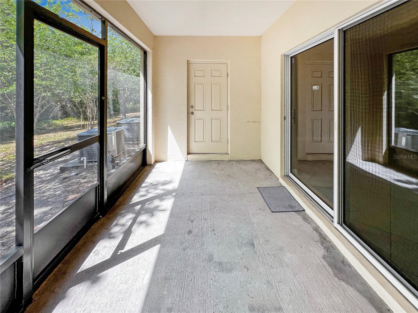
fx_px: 157
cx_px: 209
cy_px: 156
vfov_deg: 89.9
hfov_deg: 106.2
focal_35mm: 13
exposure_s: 1/165
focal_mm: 1.57
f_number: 1.8
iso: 32
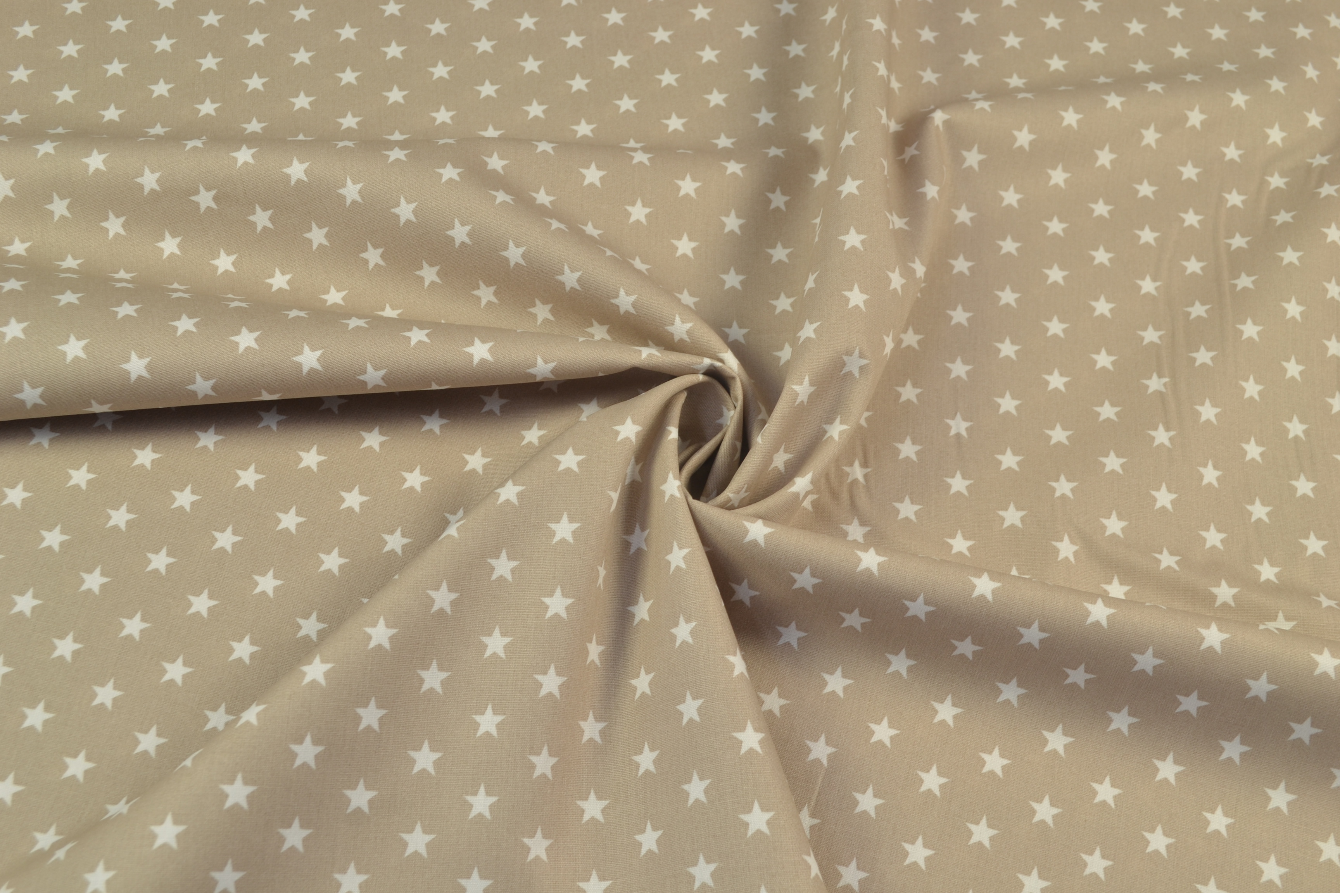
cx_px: 670
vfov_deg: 31.9
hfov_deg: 46.4
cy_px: 446
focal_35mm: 42
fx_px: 1563
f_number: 8
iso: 100
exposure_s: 1/15
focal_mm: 28
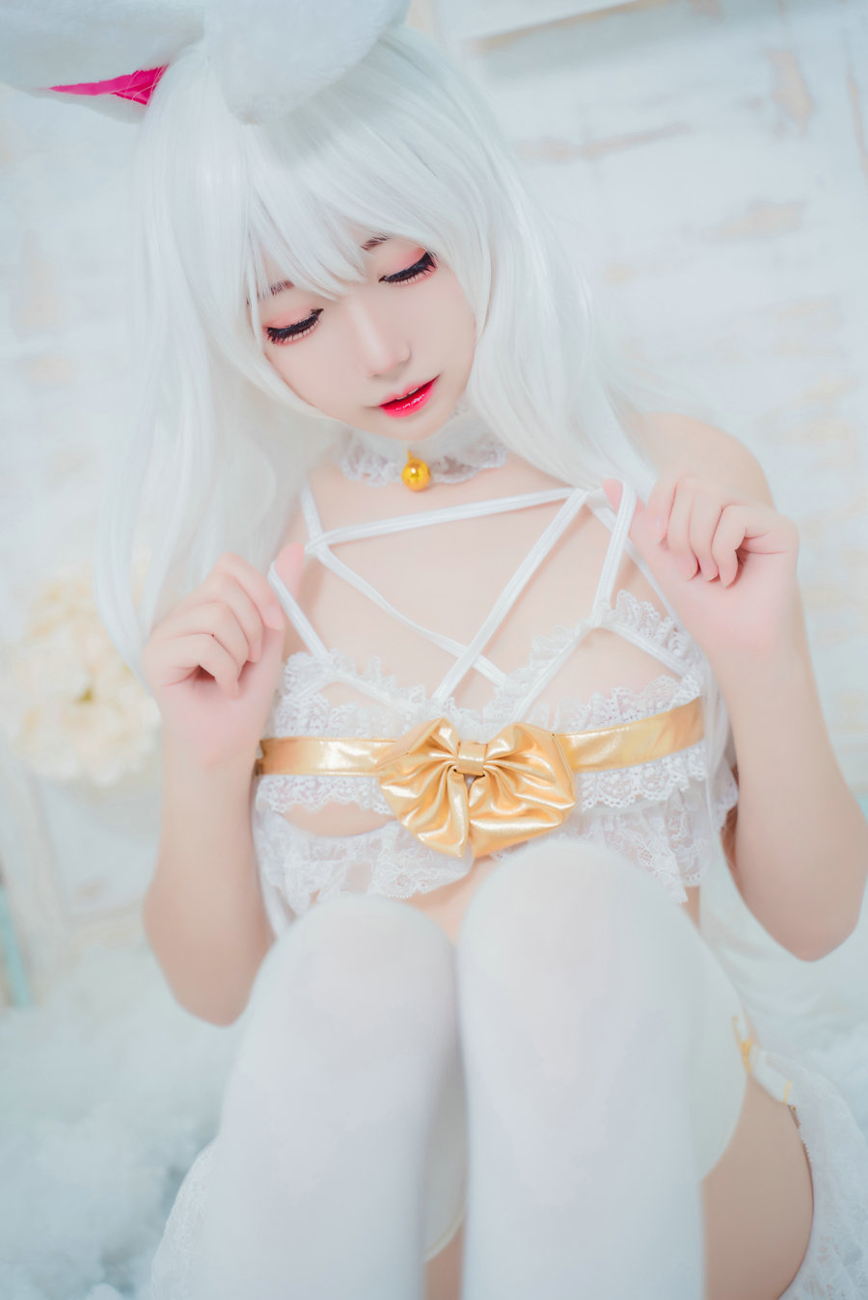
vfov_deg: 27.0
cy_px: 650
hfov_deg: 18.2
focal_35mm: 75
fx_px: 2711
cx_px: 434
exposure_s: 1/125
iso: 200
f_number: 2.8
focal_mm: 75
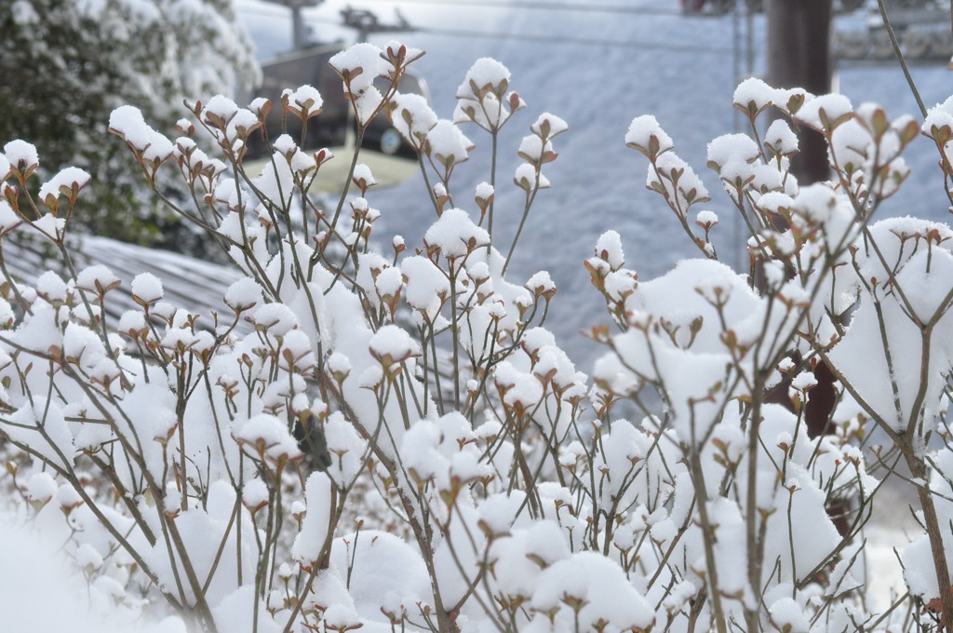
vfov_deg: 21.5
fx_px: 1666
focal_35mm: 63
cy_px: 316
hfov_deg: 31.9
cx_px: 476
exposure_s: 1/500
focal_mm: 42
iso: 800
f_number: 11
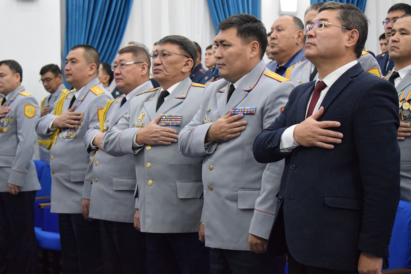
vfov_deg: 16.6
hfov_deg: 24.6
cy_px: 137
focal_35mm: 82
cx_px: 206
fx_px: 942
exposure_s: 1/60
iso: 4000
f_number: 5.6
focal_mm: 55
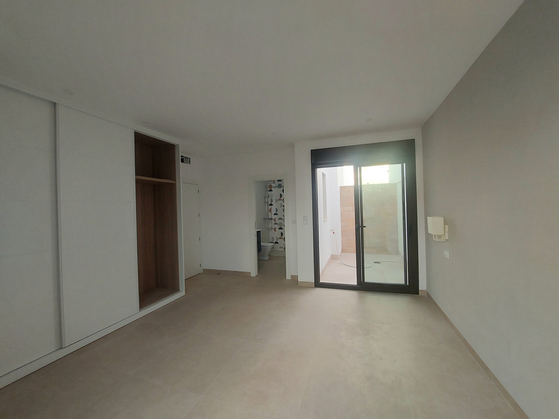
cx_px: 280
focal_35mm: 13
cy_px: 210
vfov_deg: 89.9
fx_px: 210
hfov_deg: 106.2
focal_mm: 1.74
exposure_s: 1/100
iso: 100
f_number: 2.2
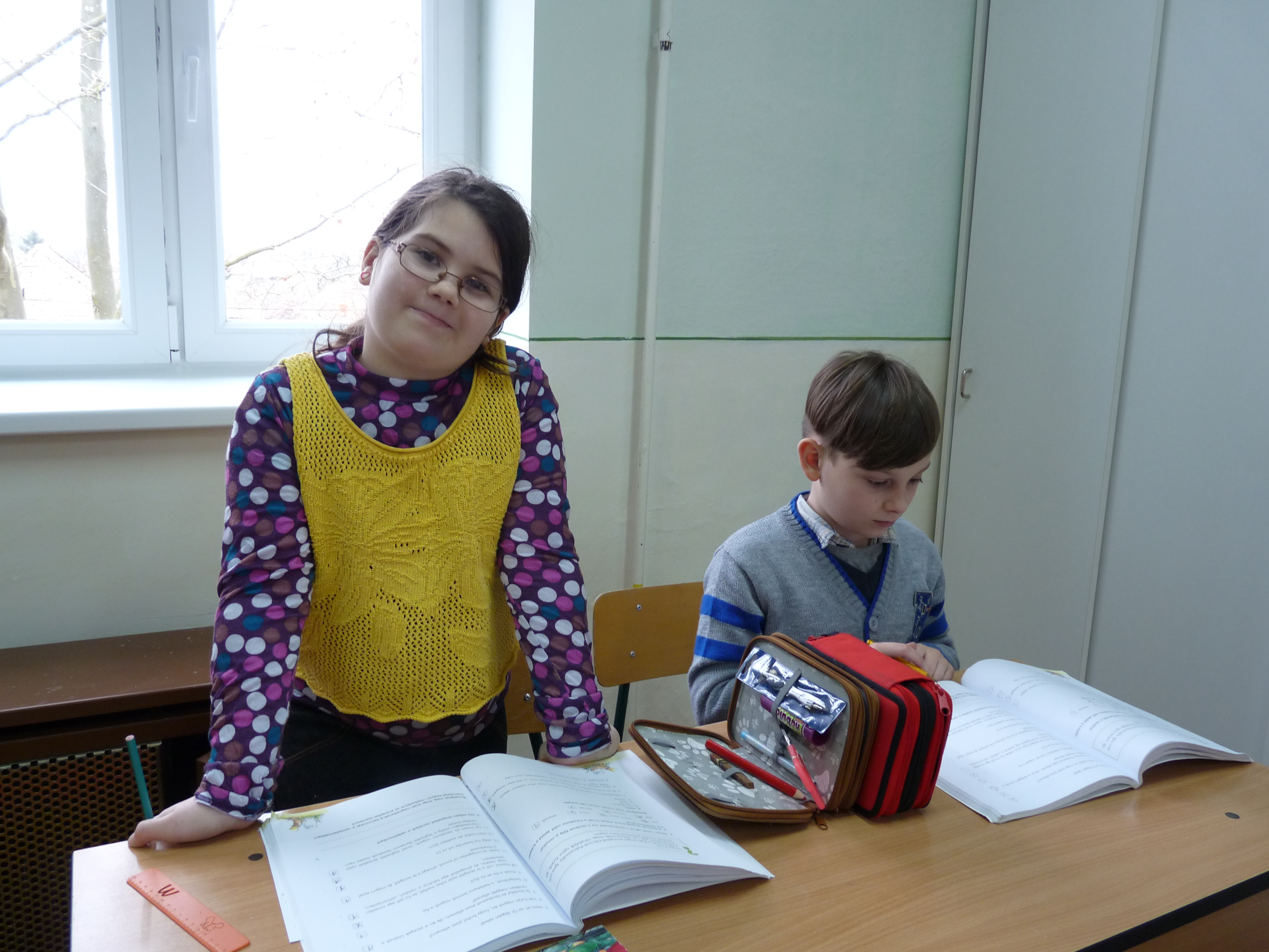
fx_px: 990
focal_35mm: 27
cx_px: 634
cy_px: 476
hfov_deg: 65.3
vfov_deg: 51.4
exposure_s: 1/30
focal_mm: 4.8
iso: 160
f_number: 2.8
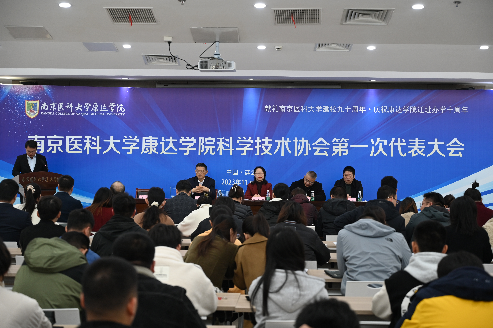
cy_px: 164
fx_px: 848
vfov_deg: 21.9
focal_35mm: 62
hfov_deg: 32.4
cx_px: 246
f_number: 4
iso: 800
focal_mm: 62
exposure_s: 1/125
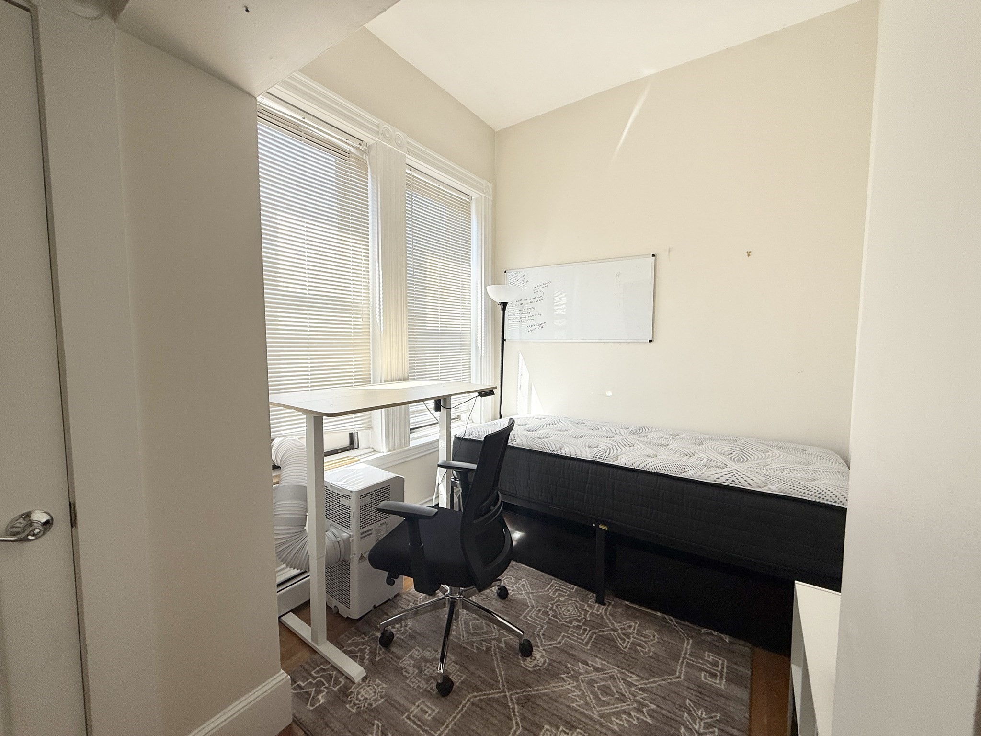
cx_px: 490
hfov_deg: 102.1
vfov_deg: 85.7
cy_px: 368
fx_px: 397
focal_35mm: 14
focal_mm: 2.22
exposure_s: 1/151
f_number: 2.2
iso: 50
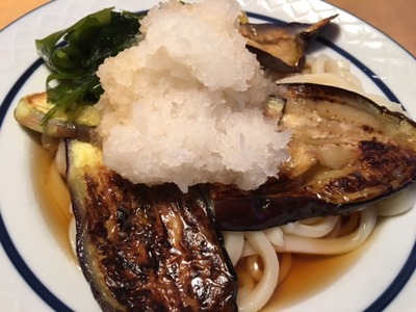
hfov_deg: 61.7
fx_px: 349
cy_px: 156
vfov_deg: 48.2
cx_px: 208
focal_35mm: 29
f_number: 2.2
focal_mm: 4.15
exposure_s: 1/15
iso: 80
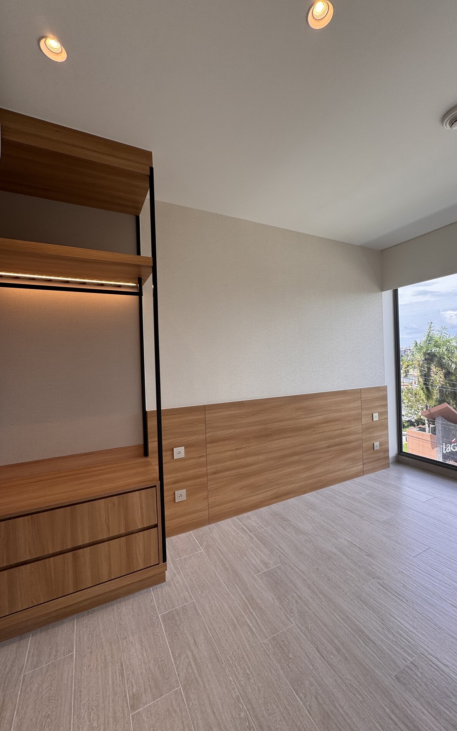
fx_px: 299
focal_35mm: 15
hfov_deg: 74.7
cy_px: 362
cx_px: 239
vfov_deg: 101.5
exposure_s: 1/138
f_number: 2.2
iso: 40
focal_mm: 2.22
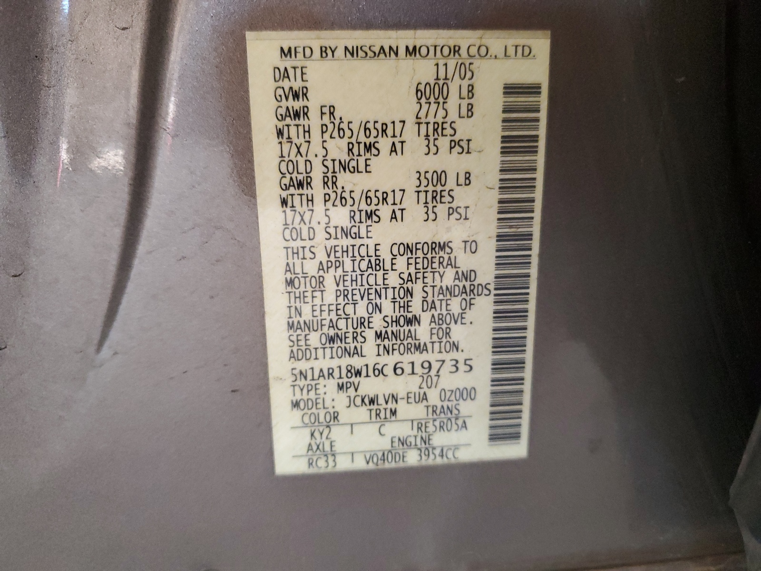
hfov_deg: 67.3
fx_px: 572
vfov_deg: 53.1
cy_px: 286
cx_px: 380
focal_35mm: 26
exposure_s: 1/60.2
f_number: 1.5
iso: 373
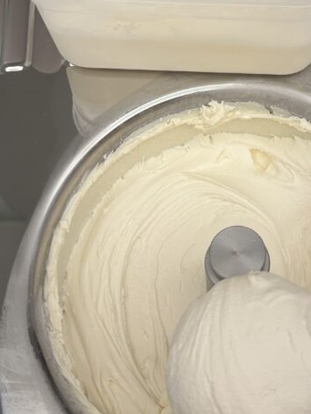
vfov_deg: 35.4
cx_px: 240
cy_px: 104
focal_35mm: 53
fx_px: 635
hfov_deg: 27.1
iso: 160
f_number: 1.78
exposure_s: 1/120
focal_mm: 6.86
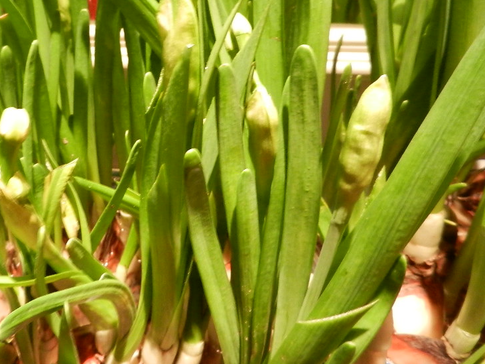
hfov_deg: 51.3
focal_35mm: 35
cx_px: 150
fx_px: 491
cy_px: 121
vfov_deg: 40.2
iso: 400
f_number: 3.5
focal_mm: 4.5
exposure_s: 1/10
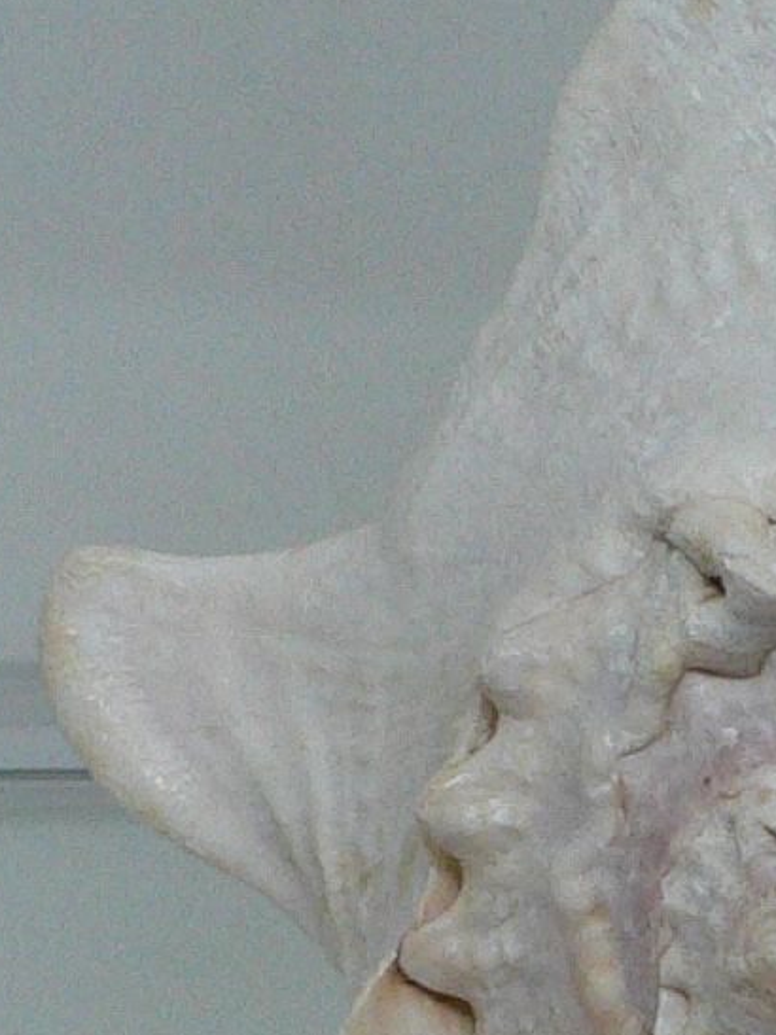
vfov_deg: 15.2
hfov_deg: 11.2
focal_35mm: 129
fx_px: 3857
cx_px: 1033
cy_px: 844
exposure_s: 1/60
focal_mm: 4.6
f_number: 2.8
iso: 200
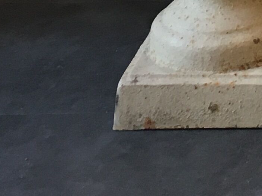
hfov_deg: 11.3
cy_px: -253
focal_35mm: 166
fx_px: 1256
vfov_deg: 8.3
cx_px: 435
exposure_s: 1/33
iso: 100
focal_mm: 4.15
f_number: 2.2
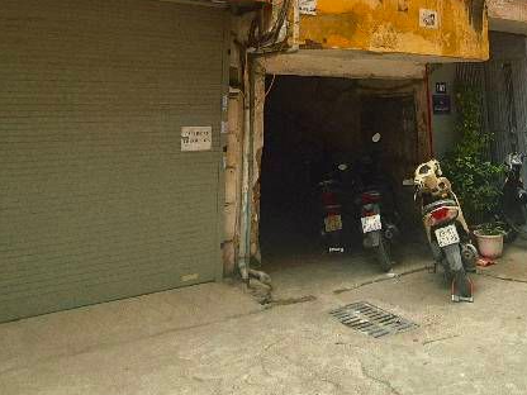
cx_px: 322
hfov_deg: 56.3
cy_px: -30
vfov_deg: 37.6
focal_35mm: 32
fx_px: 487
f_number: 2.2
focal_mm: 2.2
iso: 100
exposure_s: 1/100
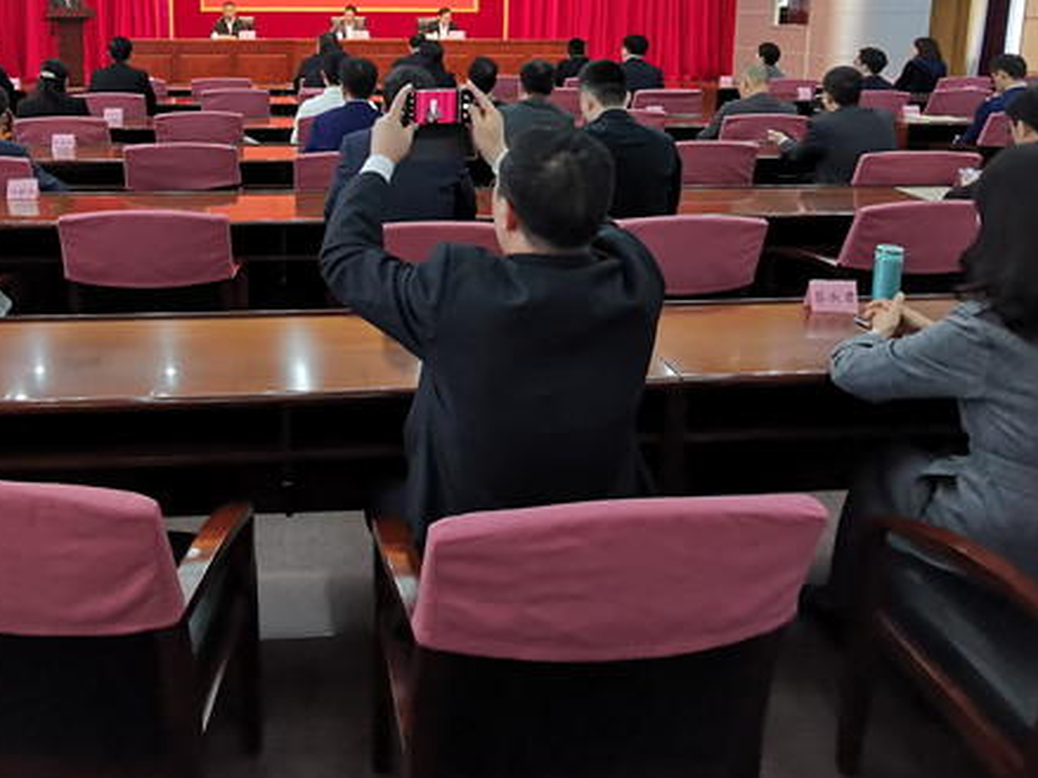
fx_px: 929
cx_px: 362
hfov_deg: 57.3
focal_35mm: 31
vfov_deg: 43.4
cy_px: 158
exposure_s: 1/50
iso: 320
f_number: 2.2
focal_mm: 2.26
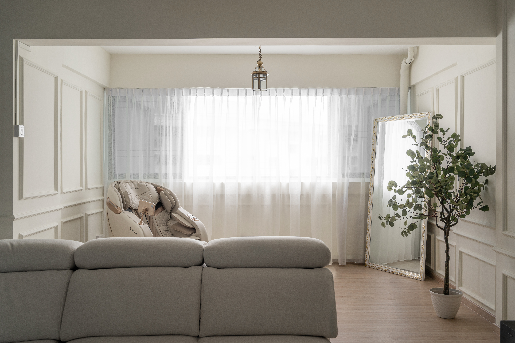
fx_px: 486
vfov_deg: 38.8
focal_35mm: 34
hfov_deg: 55.8
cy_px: 172
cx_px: 258
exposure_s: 1/20
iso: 100
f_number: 6.3
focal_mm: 34
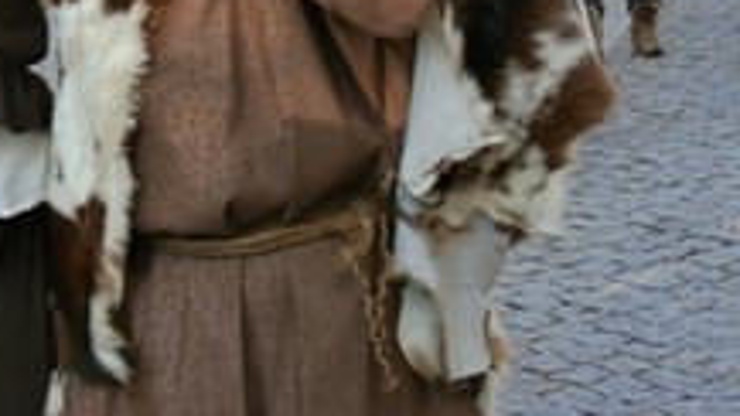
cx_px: 201
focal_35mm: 113
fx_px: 2217
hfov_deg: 18.8
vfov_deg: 10.5
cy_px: -142
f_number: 3.8
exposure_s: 1/100
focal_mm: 8.02
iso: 100
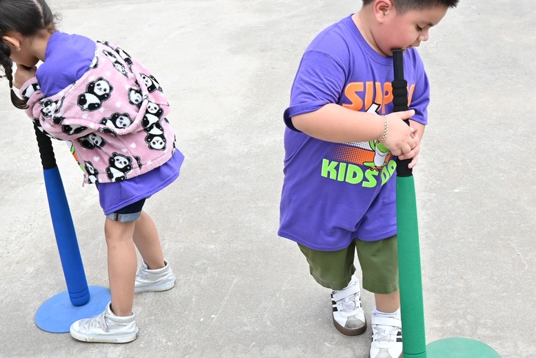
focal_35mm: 30
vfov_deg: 44.0
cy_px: 156
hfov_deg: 62.1
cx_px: 219
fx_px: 442
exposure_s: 1/250
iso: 100
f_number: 4
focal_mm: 15
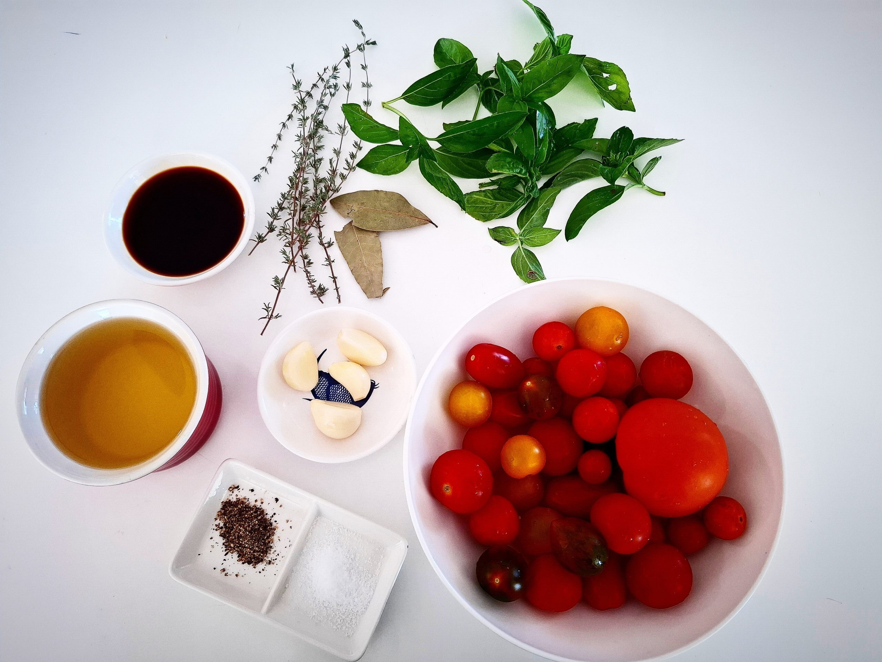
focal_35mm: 23
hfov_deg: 73.9
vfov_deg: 58.9
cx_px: 441
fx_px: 586
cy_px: 331
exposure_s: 1/120
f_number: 1.8
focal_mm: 5.54
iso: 320
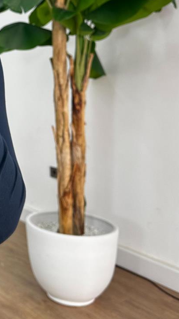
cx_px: -76
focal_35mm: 58
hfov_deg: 18.7
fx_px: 489
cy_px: 76
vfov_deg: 35.1
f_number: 1.78
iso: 64
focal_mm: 6.86
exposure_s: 1/100
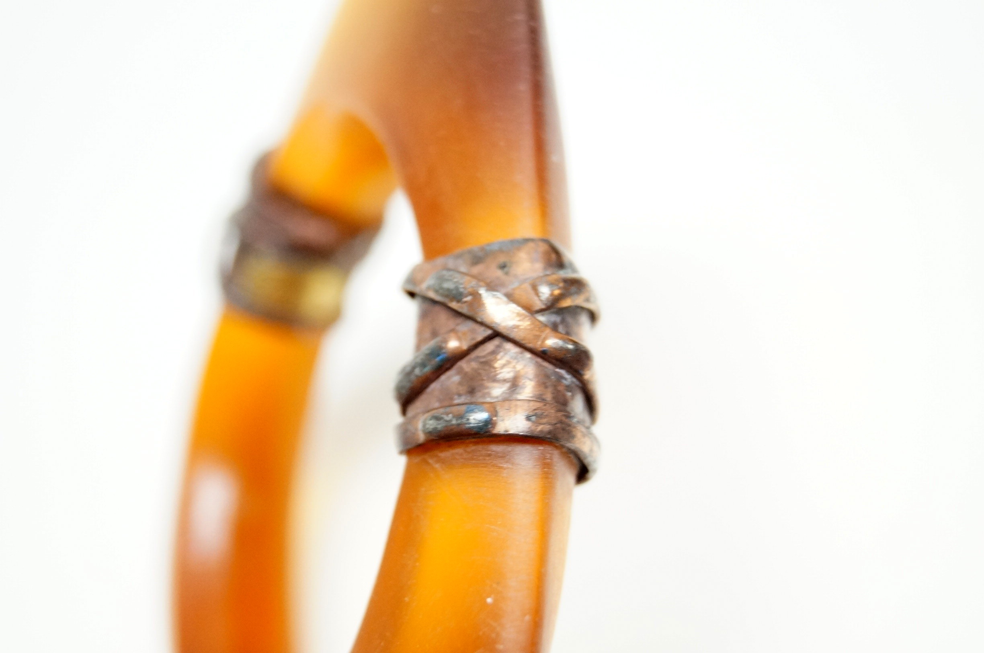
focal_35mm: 60
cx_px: 492
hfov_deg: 33.4
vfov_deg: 22.5
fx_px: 1637
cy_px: 326
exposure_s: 1/80
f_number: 5.6
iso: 2000
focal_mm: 40
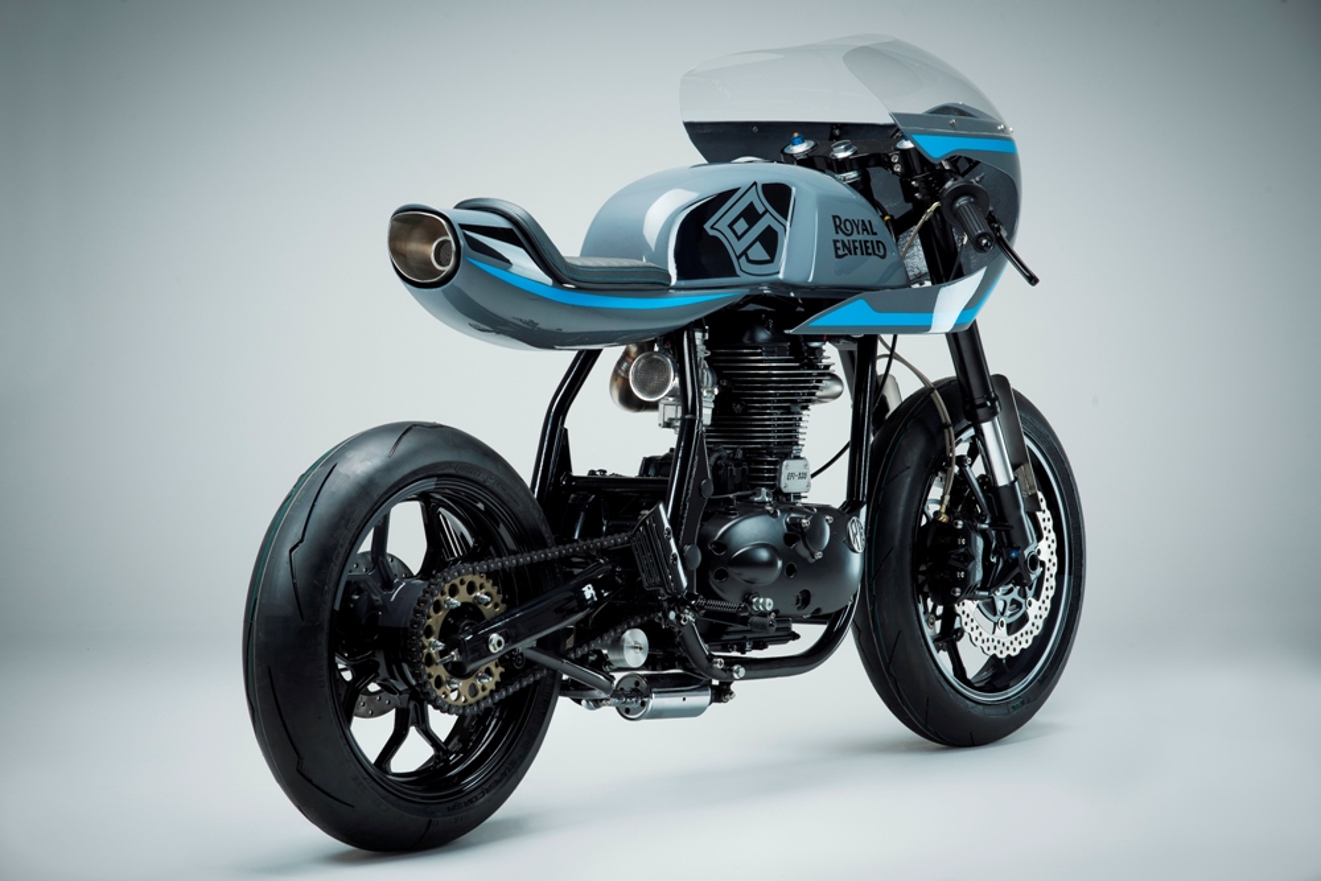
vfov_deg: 10.2
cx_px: 660
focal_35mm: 135
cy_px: 440
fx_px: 4954
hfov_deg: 15.2
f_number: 13
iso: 200
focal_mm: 135
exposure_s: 1/200
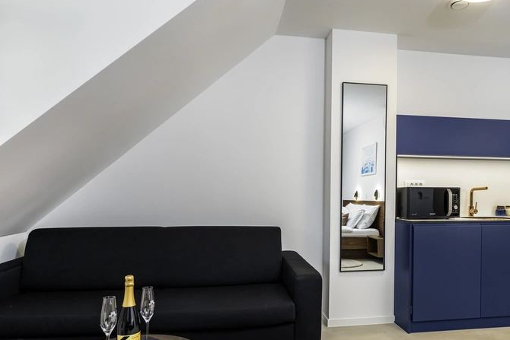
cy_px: 206
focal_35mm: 26
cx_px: 304
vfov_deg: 49.2
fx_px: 368
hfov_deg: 68.8
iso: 320
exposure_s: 1/40
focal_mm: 17
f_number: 7.1
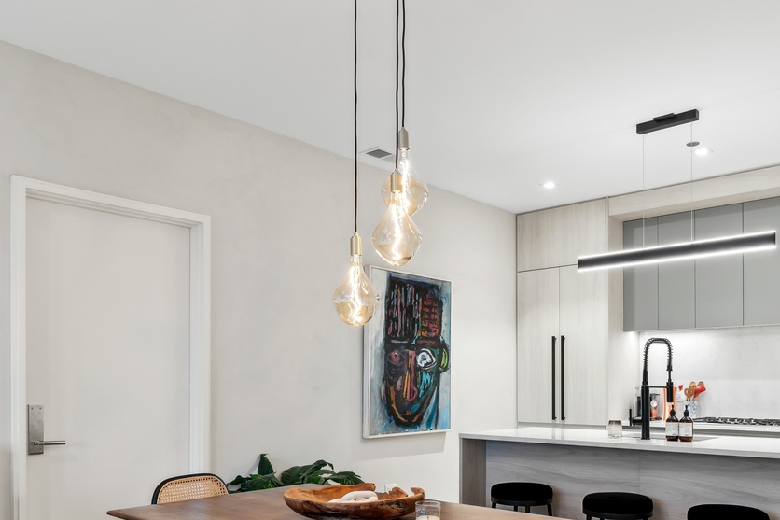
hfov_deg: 60.1
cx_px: 435
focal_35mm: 31
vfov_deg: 41.2
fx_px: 671
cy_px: 383
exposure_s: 1
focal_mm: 16
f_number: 7.1
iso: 320
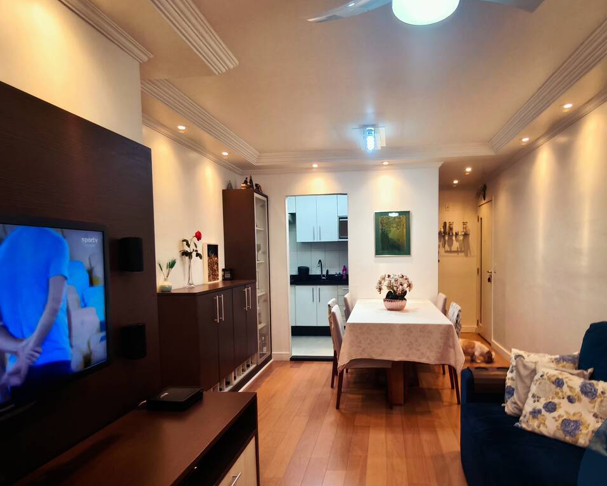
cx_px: 350
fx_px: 395
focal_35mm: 22
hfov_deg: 74.5
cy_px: 276
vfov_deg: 62.9
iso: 400
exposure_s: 1/30
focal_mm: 1.91
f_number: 2.2
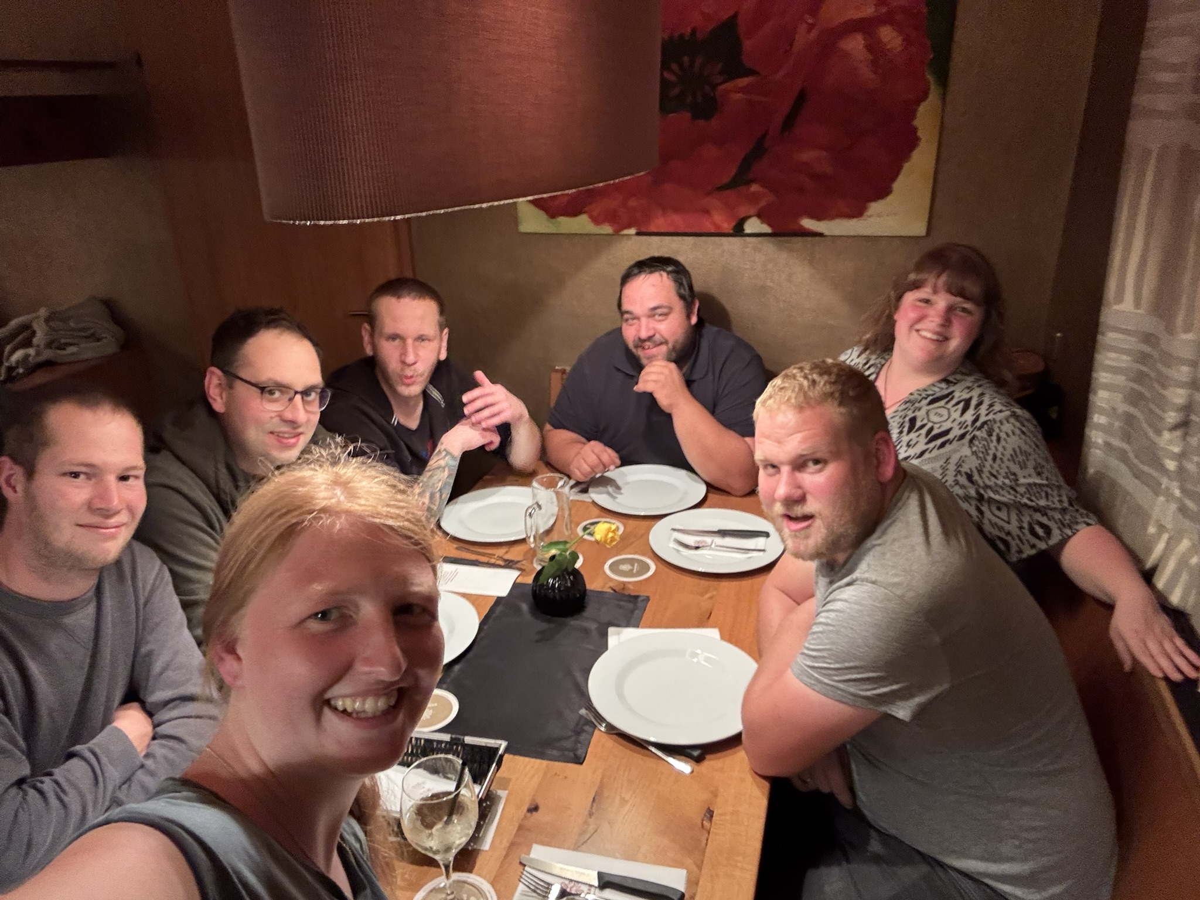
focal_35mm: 23
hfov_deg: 73.9
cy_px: 450
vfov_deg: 58.9
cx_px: 600
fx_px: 797
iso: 640
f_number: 1.9
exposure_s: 1/25
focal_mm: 2.69
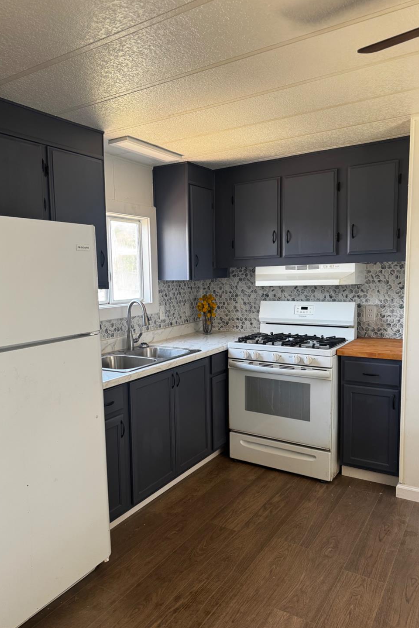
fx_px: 454
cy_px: 324
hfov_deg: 49.4
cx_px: 178
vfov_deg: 69.4
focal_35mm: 26
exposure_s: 1/121
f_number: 1.78
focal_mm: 6.76
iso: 200
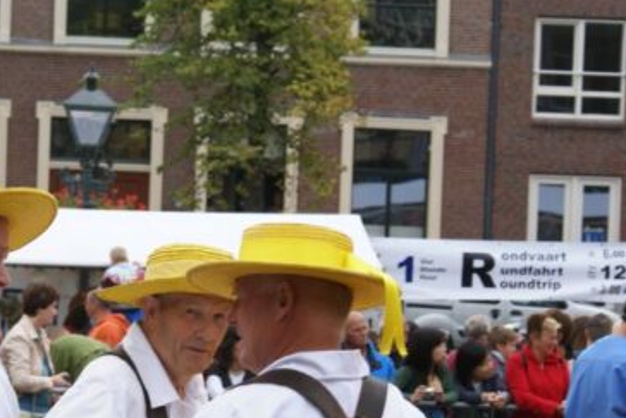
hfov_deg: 11.9
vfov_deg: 7.9
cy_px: 329
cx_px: 193
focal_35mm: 173
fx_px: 3009
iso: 100
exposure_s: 1/250
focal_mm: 70
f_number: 8
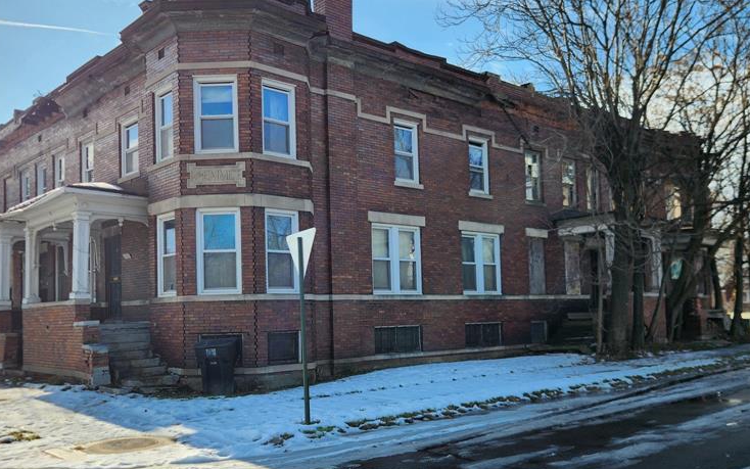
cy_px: 277
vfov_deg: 37.2
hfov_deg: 56.6
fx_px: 695
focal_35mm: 34
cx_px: 350
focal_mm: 5.4
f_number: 1.8
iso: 20
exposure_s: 1/1962
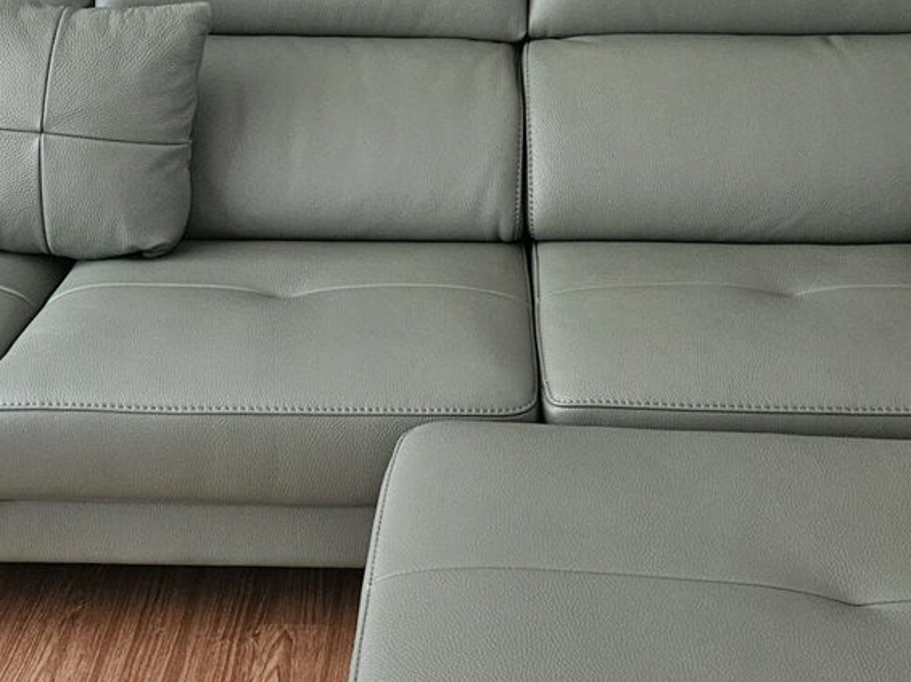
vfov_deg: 23.9
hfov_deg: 31.6
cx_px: 369
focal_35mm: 61
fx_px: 1605
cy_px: 242
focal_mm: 5.4
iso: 500
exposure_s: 1/24
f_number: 1.8
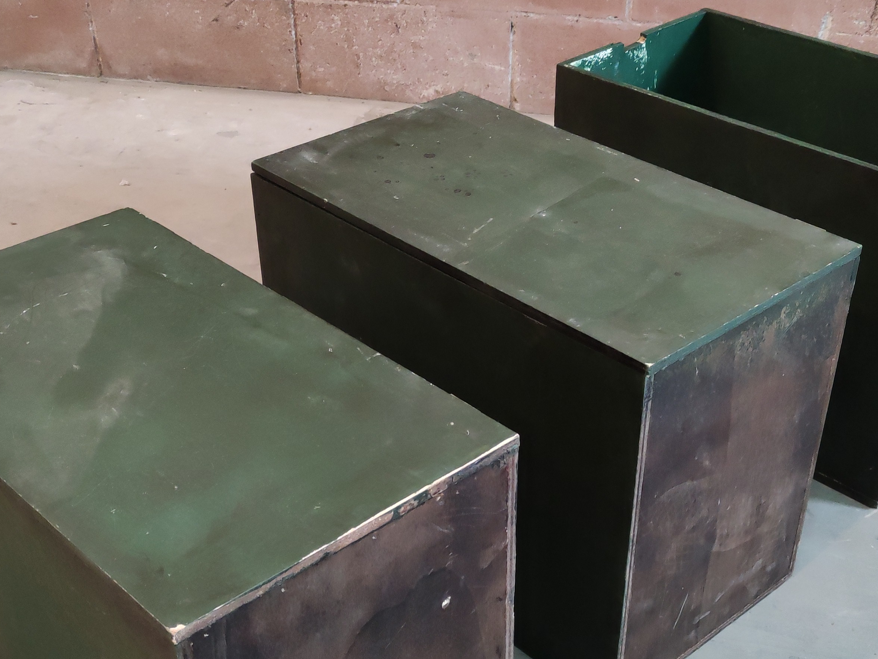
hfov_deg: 38.9
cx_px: 468
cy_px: 484
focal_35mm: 49
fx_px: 1243
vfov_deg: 29.3
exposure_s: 1/50
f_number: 1.89
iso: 405
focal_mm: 5.43
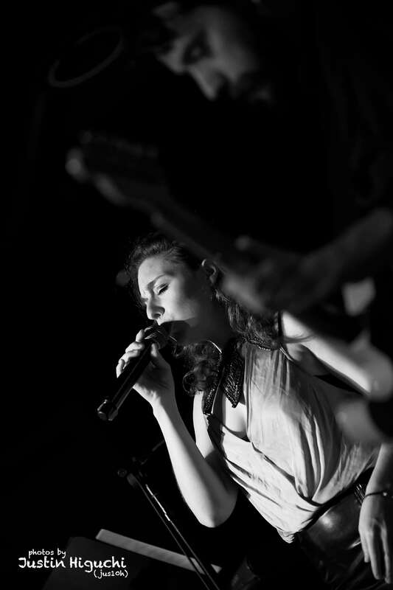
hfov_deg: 11.4
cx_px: 196
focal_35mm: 120
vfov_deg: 17.1
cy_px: 295
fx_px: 1966
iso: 4500
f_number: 2.8
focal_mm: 120
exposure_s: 1/125
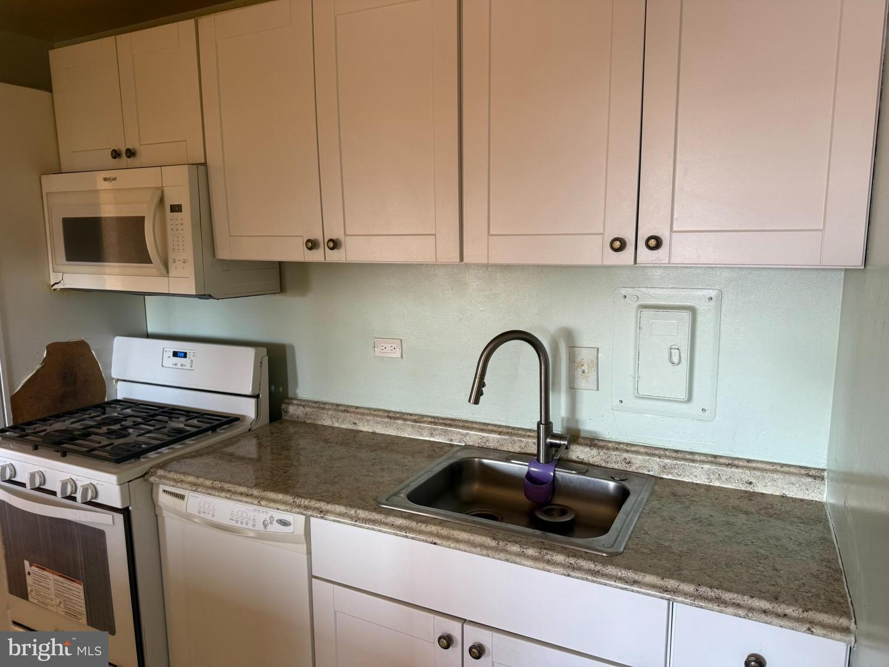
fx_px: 616
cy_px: 334
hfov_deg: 71.6
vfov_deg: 56.8
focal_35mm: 24
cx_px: 444
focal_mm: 6.76
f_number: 1.78
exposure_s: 1/60
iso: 125
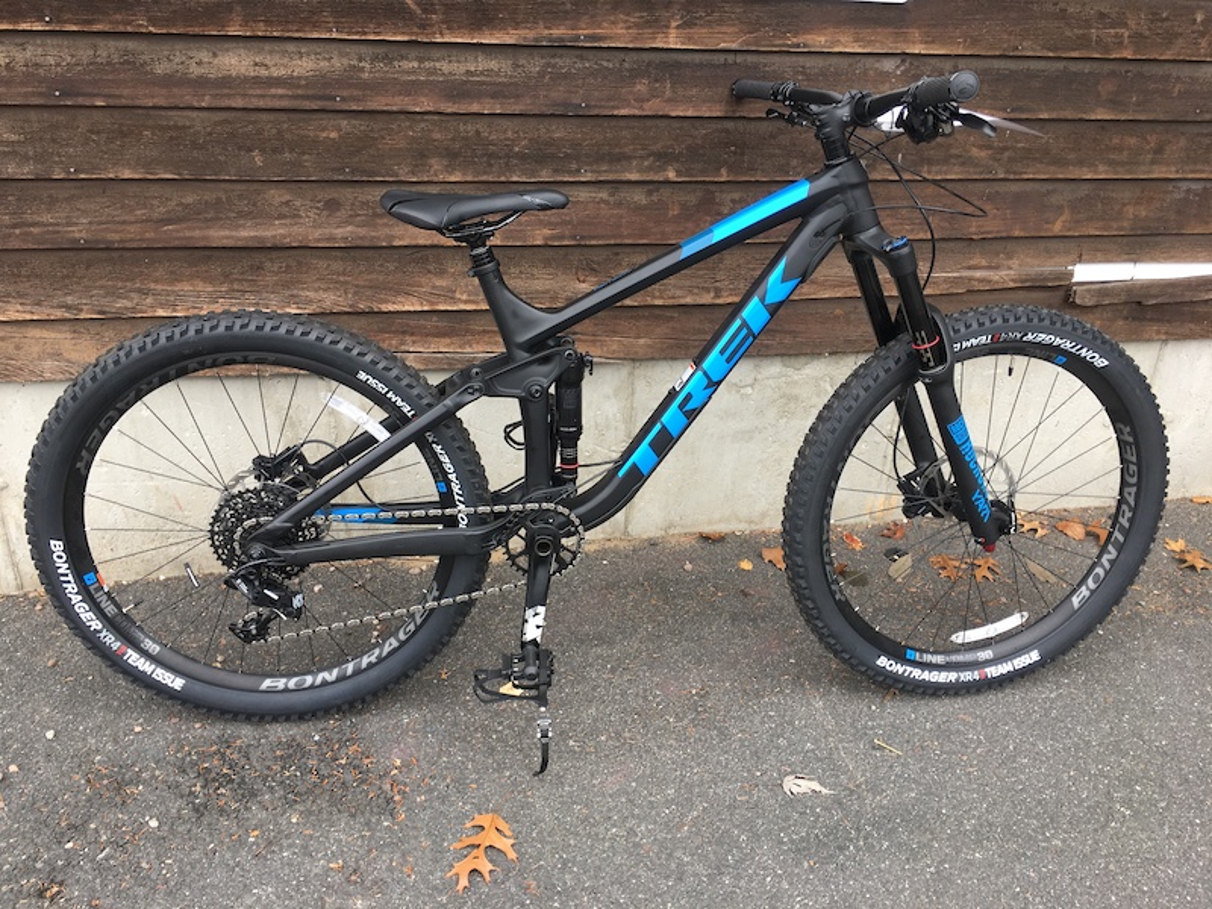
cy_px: 454
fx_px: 1015
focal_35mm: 29
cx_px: 606
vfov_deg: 48.2
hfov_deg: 61.7
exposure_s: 1/60
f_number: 2.2
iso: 32
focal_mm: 4.15
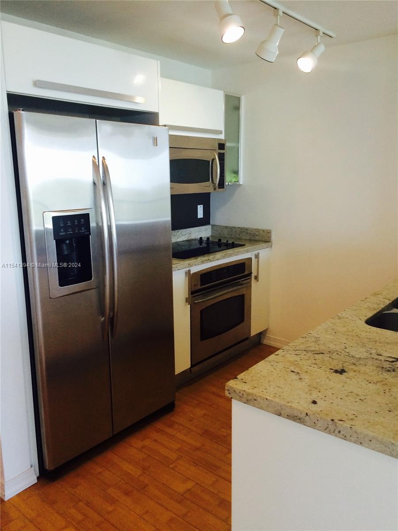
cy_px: 266
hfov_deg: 48.2
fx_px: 445
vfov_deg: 61.7
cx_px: 199
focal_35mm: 29
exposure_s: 1/30
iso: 40
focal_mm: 4.15
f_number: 2.2
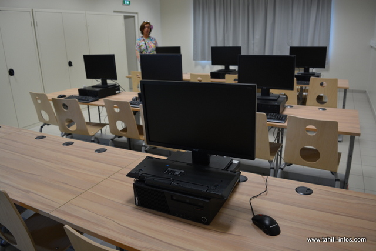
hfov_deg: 67.4
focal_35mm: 27
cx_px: 188
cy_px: 126
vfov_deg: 48.0
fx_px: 282
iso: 450
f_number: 4
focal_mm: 18
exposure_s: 1/60
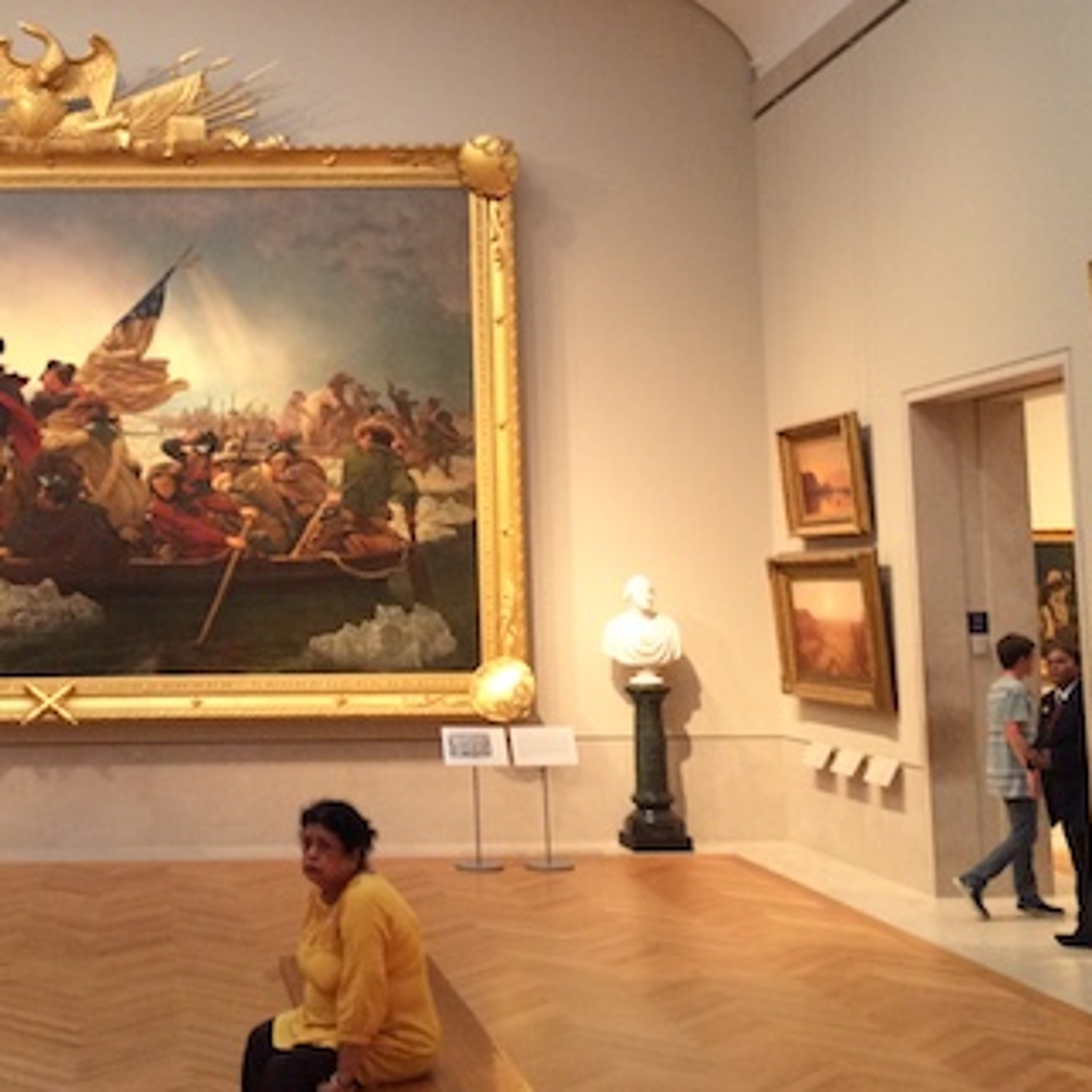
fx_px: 1642
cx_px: 197
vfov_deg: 36.6
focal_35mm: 46
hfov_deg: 35.4
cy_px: 412
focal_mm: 4.15
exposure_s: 1/30
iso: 160
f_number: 2.2
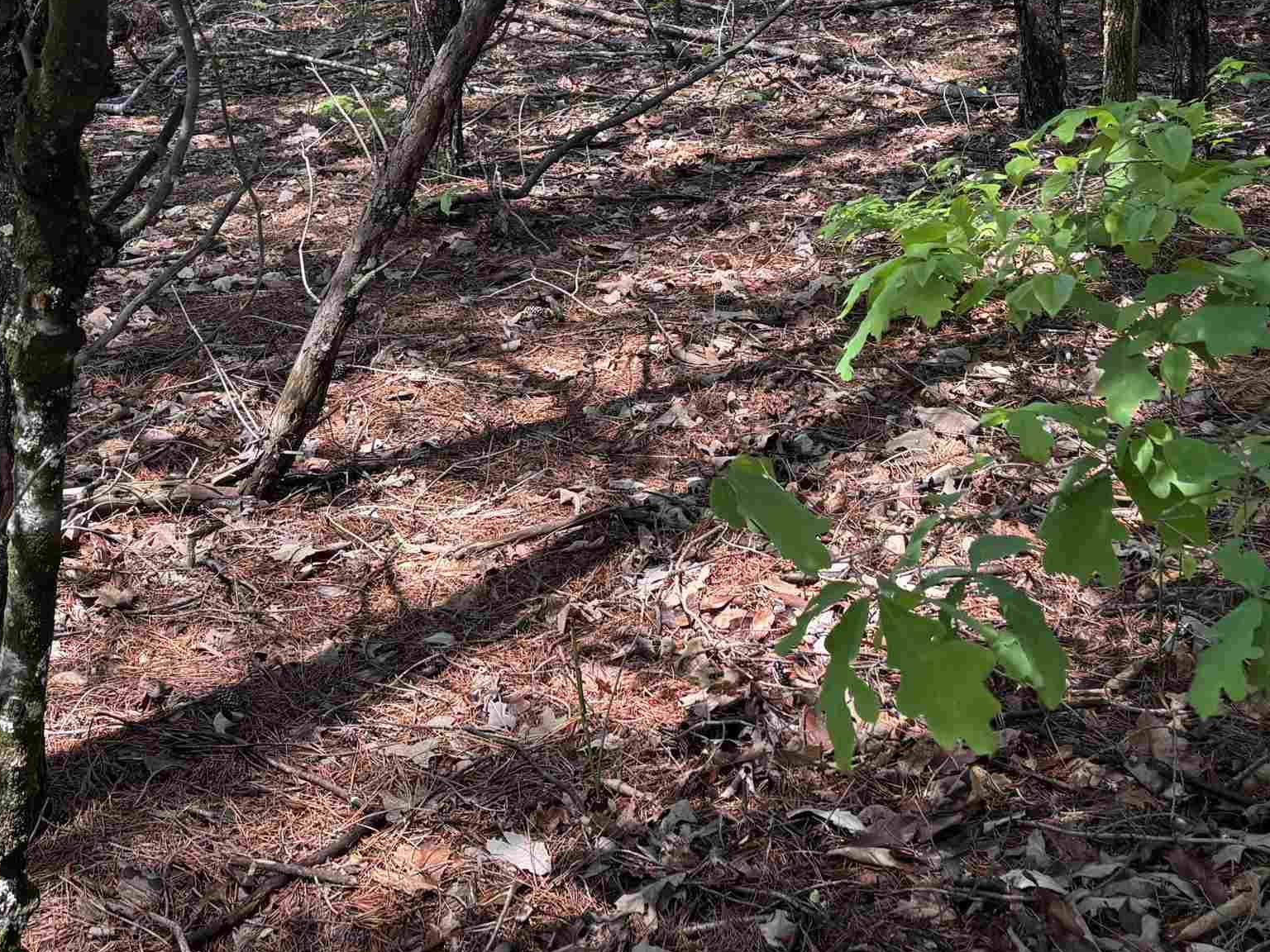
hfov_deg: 36.8
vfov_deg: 27.1
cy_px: 96
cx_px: 702
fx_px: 1908
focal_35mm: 52
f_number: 1.6
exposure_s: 1/198
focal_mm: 5.96
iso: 40
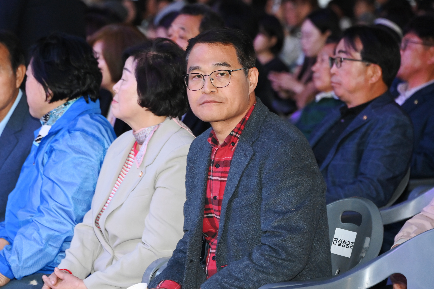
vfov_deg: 6.9
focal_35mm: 200
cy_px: 144
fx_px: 2411
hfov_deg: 10.3
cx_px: 217
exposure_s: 1/250
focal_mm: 200
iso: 4000
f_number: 6.3
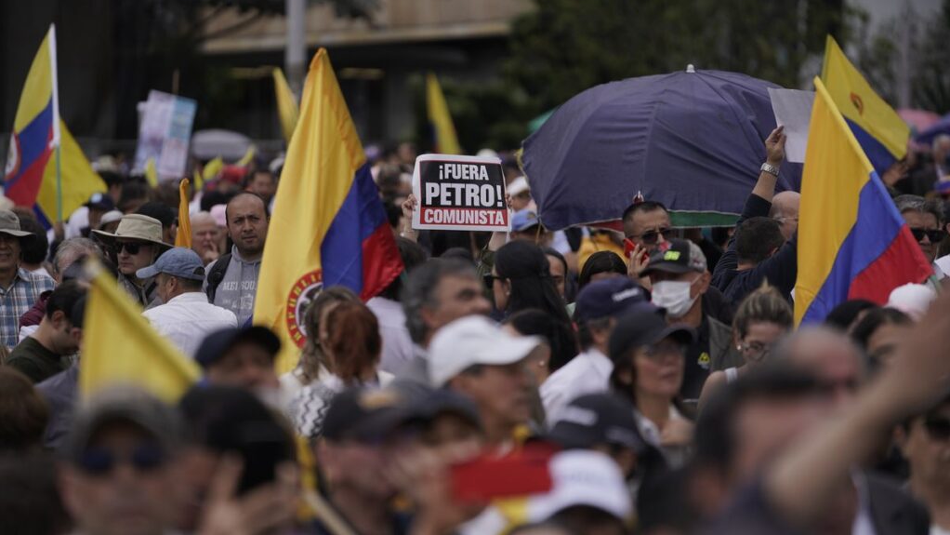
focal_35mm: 210
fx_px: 5290
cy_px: 243
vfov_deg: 5.8
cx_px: 475
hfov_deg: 10.3
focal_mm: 200
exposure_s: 1/2500
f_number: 2.8
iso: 100
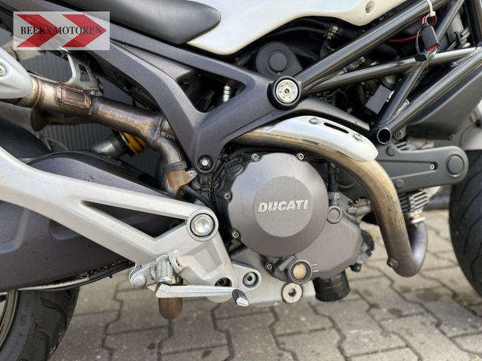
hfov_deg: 71.6
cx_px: 241
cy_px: 180
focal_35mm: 24
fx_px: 334
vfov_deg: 56.8
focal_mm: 6.76
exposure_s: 1/967
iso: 100
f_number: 1.78
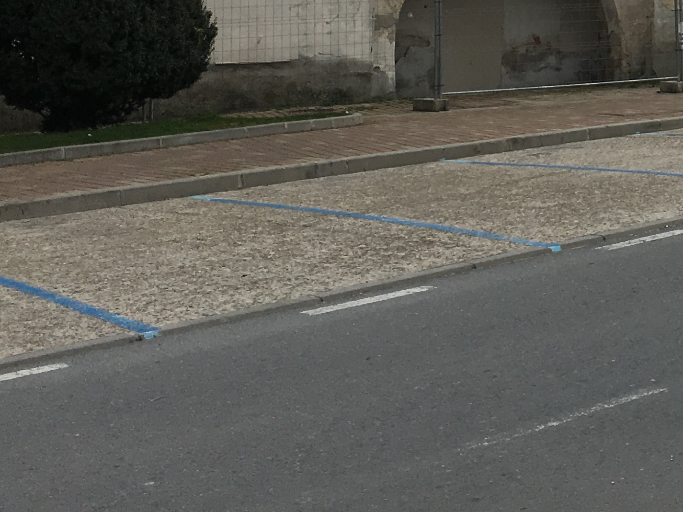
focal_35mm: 82
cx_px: 841
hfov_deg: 21.9
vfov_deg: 16.7
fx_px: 1618
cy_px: -211
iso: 25
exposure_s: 1/2747
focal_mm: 4.15
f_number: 2.2
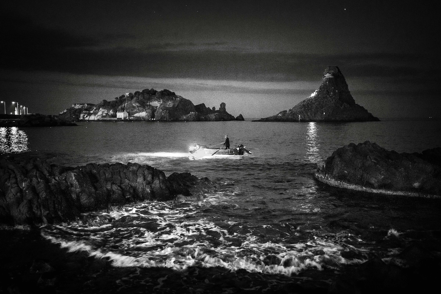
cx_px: 220
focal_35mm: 35
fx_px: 429
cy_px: 147
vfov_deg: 37.9
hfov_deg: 54.4
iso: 12800
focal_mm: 35
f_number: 1.8
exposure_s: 1/15
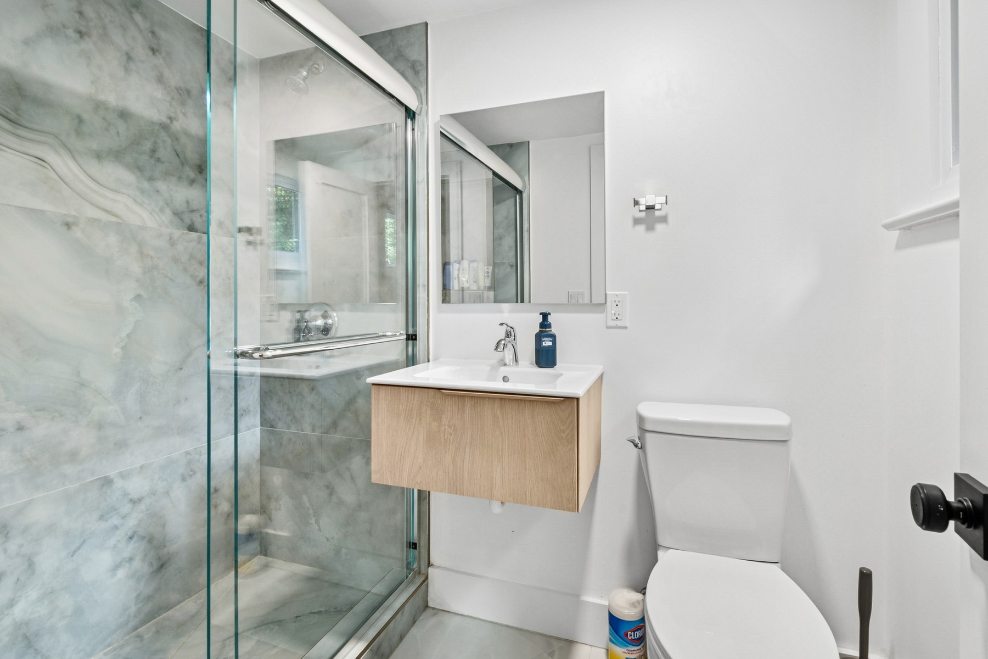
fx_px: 412
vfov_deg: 77.3
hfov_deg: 100.4
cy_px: 330
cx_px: 494
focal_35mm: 15
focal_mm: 10
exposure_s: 1/1.25
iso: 100
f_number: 11
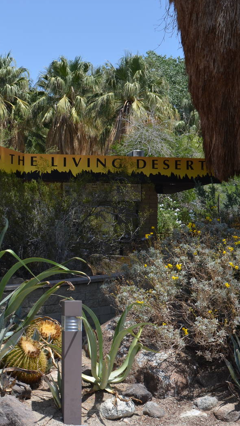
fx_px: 947
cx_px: 26
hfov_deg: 14.3
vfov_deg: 25.4
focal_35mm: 84
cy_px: 213
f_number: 8
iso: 140
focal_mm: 35
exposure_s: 1/250
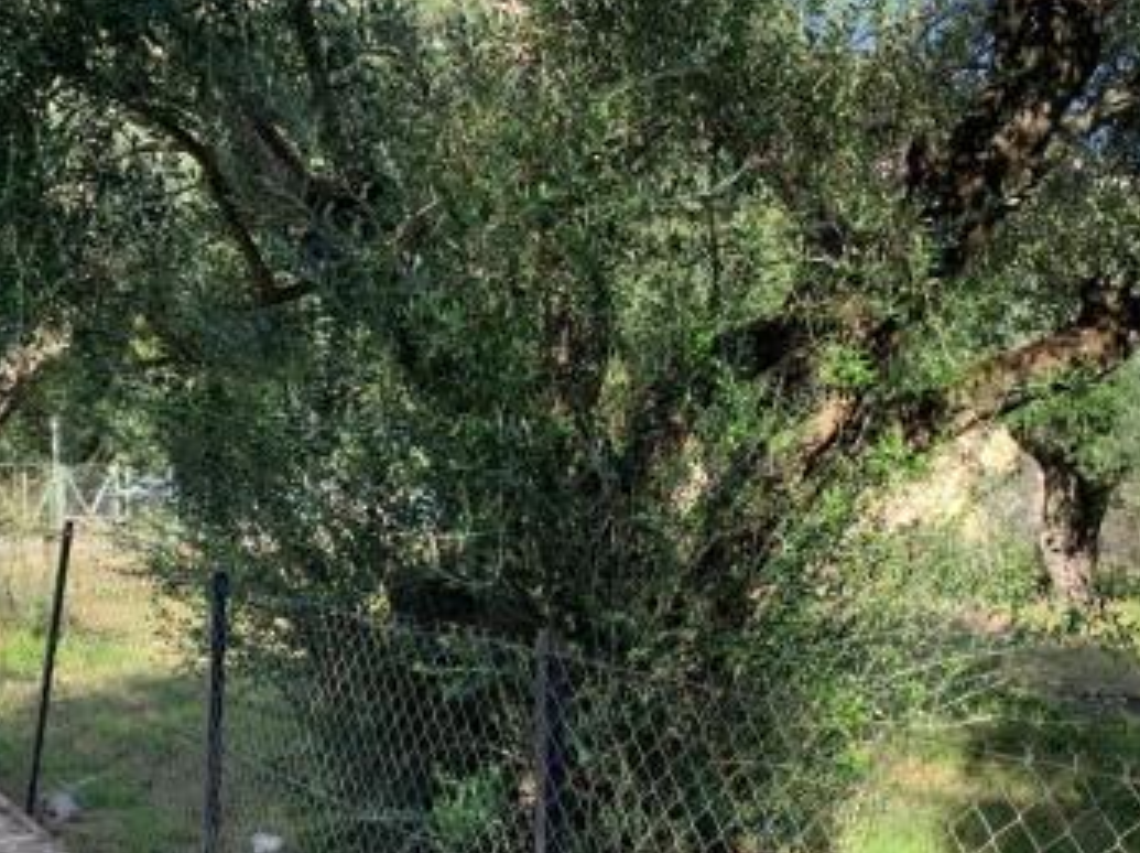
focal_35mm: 44
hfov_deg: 43.0
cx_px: 530
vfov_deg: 32.5
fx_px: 1448
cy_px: 577
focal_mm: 4.25
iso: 25
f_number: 1.8
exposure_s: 1/465
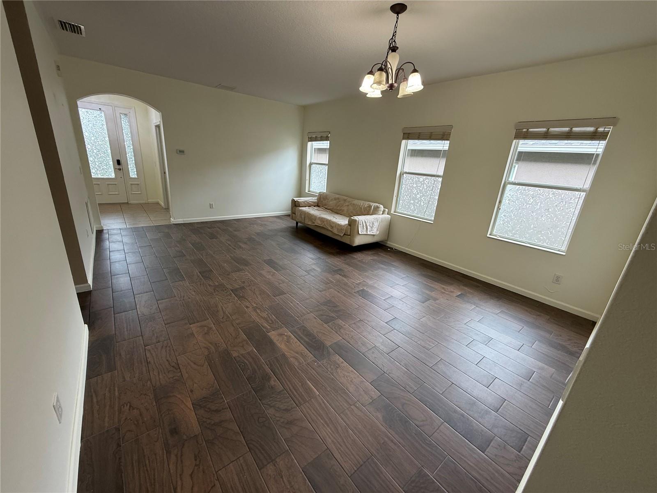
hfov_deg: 102.1
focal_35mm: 14
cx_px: 328
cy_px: 246
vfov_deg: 85.7
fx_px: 266
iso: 160
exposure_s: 1/120
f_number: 2.2
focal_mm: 2.22
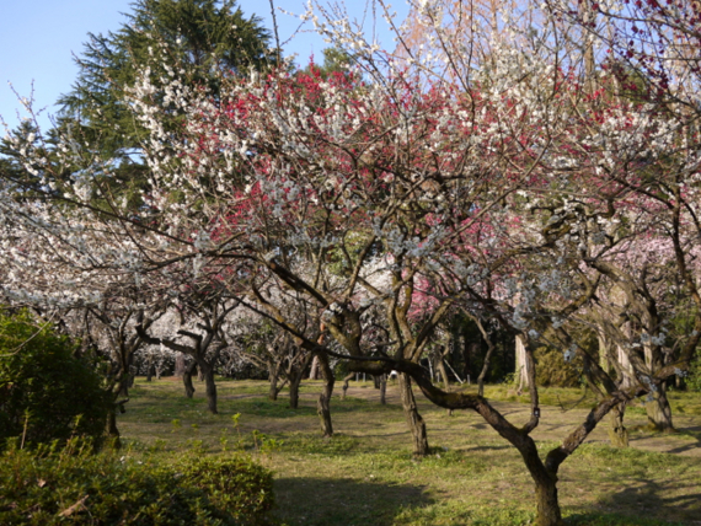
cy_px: 263
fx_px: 567
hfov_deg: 63.4
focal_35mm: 28
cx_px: 350
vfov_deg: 49.8
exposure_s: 1/250
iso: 160
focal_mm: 14
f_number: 5
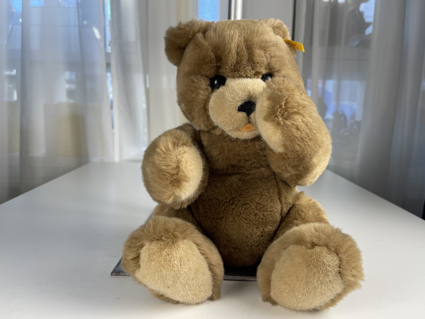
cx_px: 218
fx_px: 319
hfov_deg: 67.3
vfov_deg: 53.1
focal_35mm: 26
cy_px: 160
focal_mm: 5.1
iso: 50
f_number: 1.6
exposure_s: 1/100
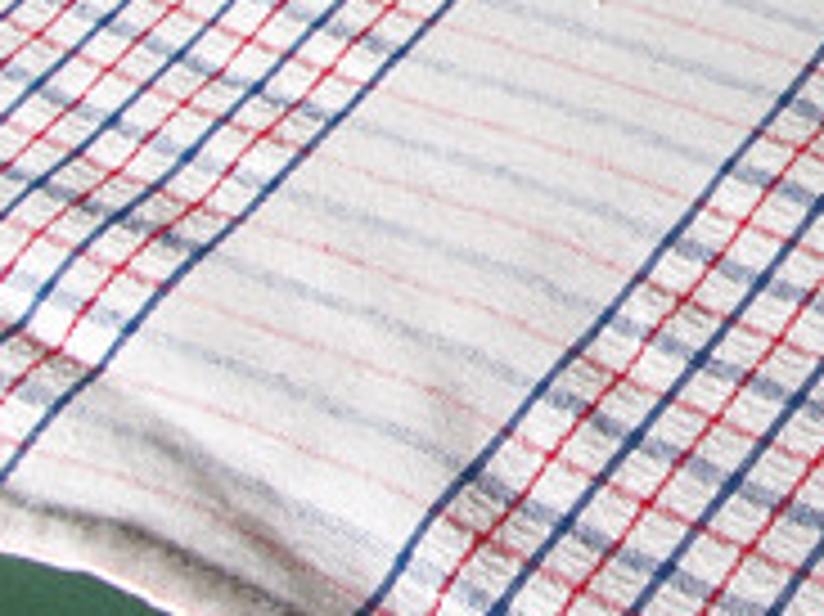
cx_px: 1049
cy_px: -40
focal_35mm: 115
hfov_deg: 16.3
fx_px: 2736
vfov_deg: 12.7
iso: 80
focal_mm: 6.3
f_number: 3.1
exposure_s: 1/40
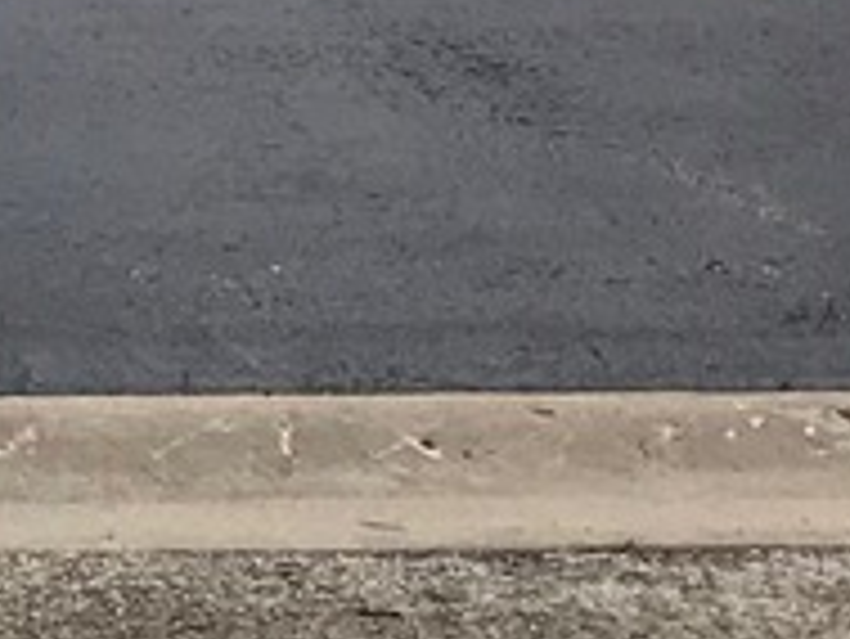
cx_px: -1749
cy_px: -369
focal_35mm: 213
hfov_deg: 7.9
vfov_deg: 6.9
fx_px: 5234
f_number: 1.8
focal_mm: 3.99
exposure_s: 1/1773
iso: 20
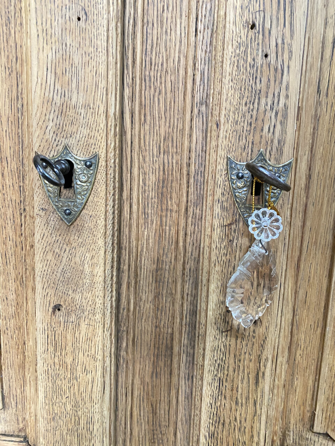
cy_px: 223
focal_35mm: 26
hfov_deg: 53.1
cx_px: 168
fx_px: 335
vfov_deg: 67.3
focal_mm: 4.25
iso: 500
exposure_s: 1/33
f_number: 1.8
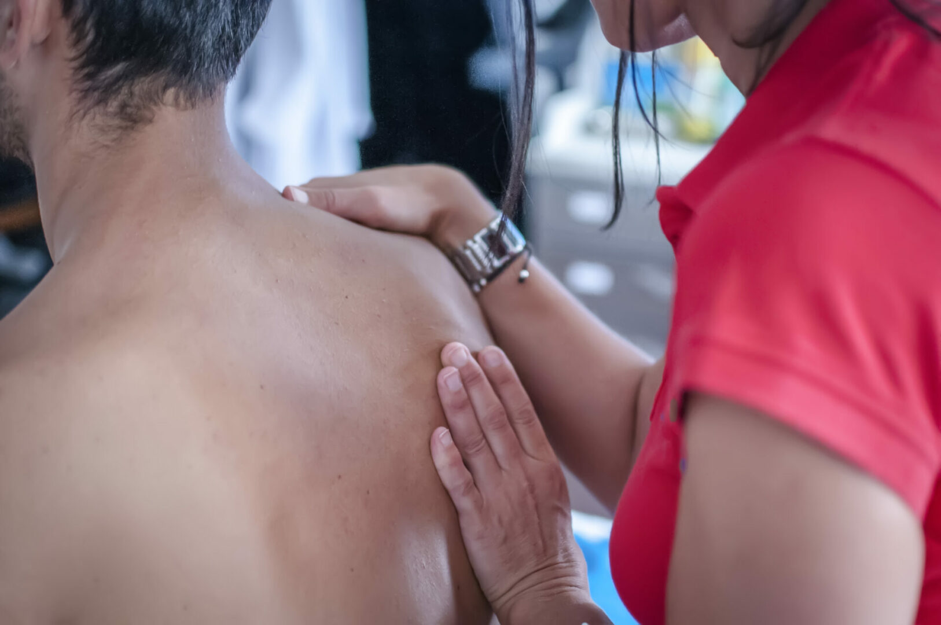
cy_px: 312
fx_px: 1371
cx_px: 470
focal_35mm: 52
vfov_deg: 25.7
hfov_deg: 37.9
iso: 1600
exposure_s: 1/125
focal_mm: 35
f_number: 1.8
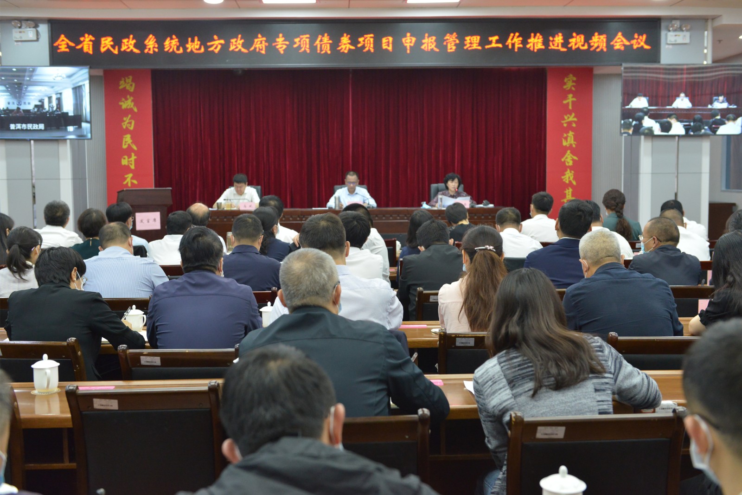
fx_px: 866
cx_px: 371
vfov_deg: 31.9
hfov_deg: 46.4
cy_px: 248
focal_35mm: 42
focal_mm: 42
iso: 3200
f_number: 4
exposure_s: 1/250
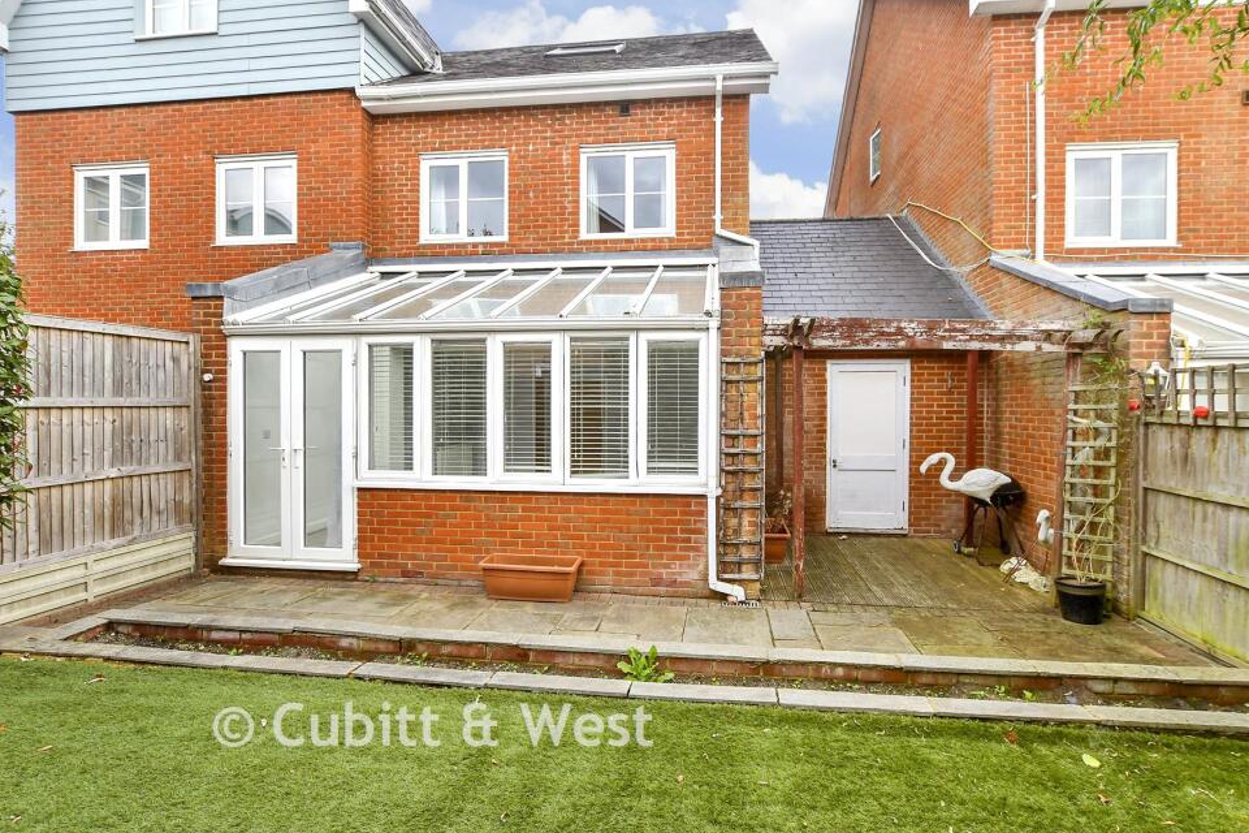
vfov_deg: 73.7
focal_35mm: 16
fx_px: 555
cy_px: 421
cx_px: 645
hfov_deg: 96.7
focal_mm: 10
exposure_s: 1/125
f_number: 8
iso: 160
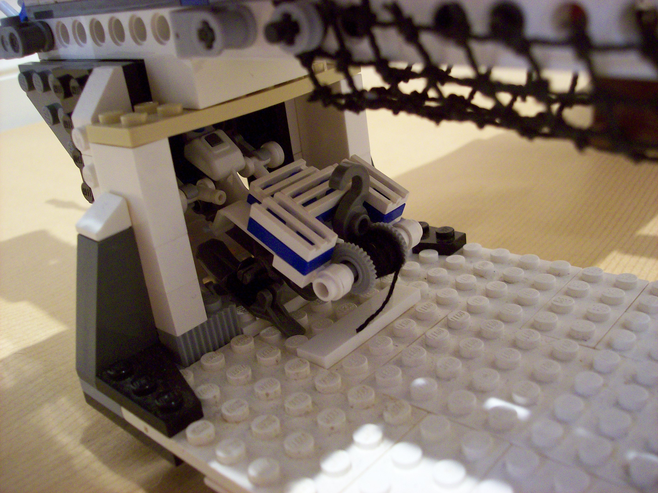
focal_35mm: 36
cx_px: 329
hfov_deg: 51.4
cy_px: 246
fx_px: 684
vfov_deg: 39.6
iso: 160
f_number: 2.7
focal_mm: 6
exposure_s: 1/8
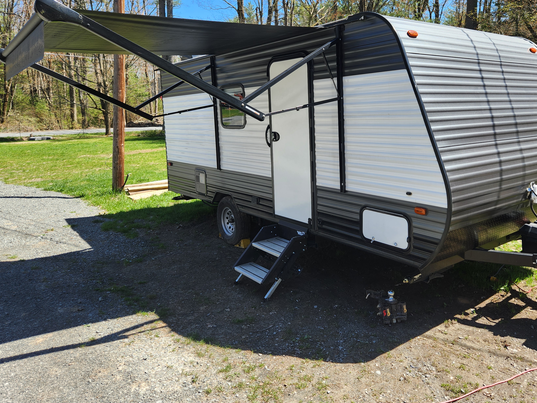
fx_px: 434
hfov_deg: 63.0
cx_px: 319
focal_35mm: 28
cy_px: 160
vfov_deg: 49.4
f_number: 1.8
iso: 20
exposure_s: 1/519
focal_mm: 5.4
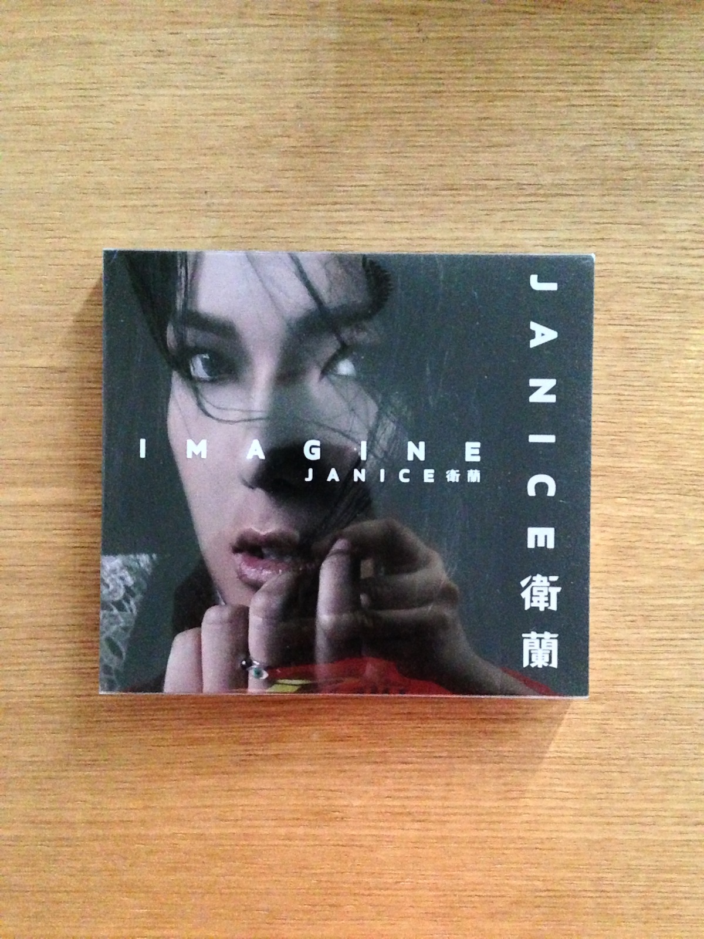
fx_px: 895
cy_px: 470
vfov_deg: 55.4
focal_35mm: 33
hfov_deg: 42.9
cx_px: 352
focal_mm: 4.13
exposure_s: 1/15
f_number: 2.4
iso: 1600
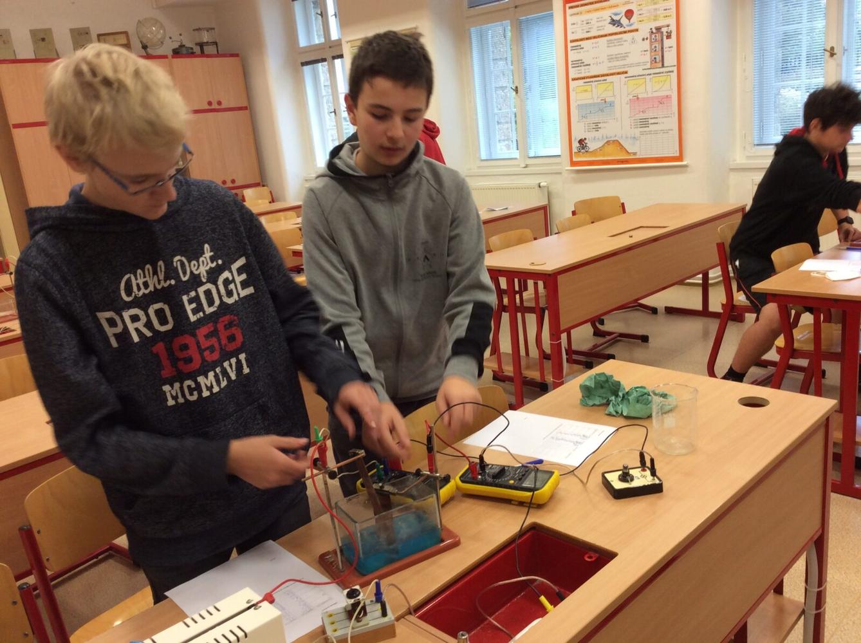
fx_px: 795
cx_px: 430
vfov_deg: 44.0
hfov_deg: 56.9
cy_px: 322
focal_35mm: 32
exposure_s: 1/25
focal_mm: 3.3
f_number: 2.4
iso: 50
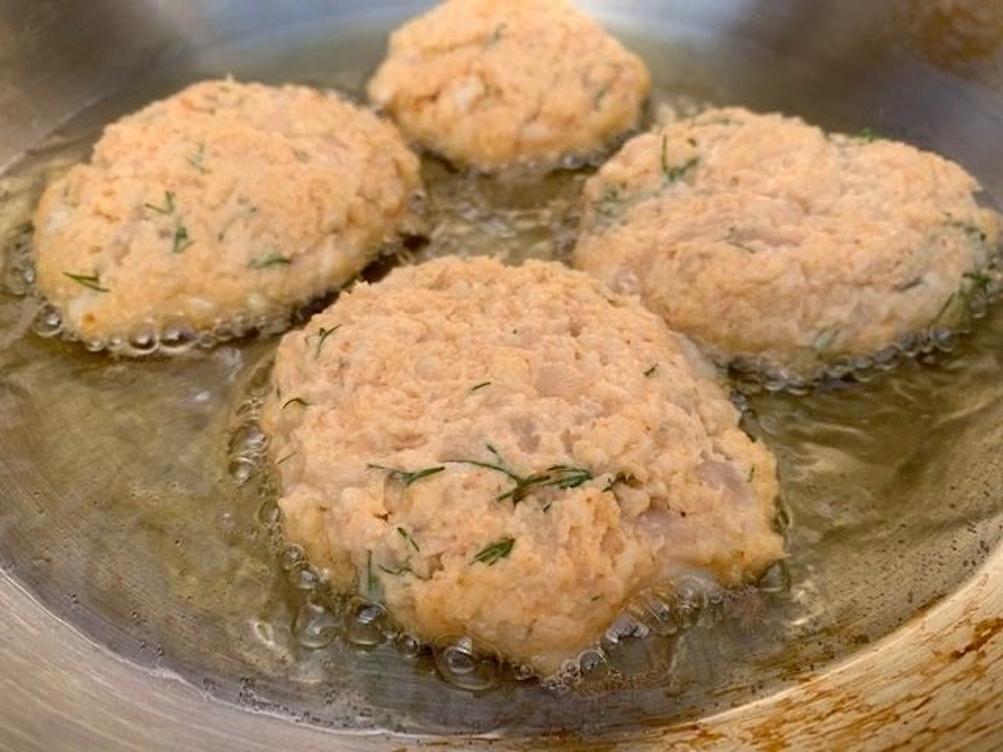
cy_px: 376
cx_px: 502
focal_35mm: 26
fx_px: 753
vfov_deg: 53.1
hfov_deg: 67.3
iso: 32
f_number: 1.8
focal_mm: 4.25
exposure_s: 1/122
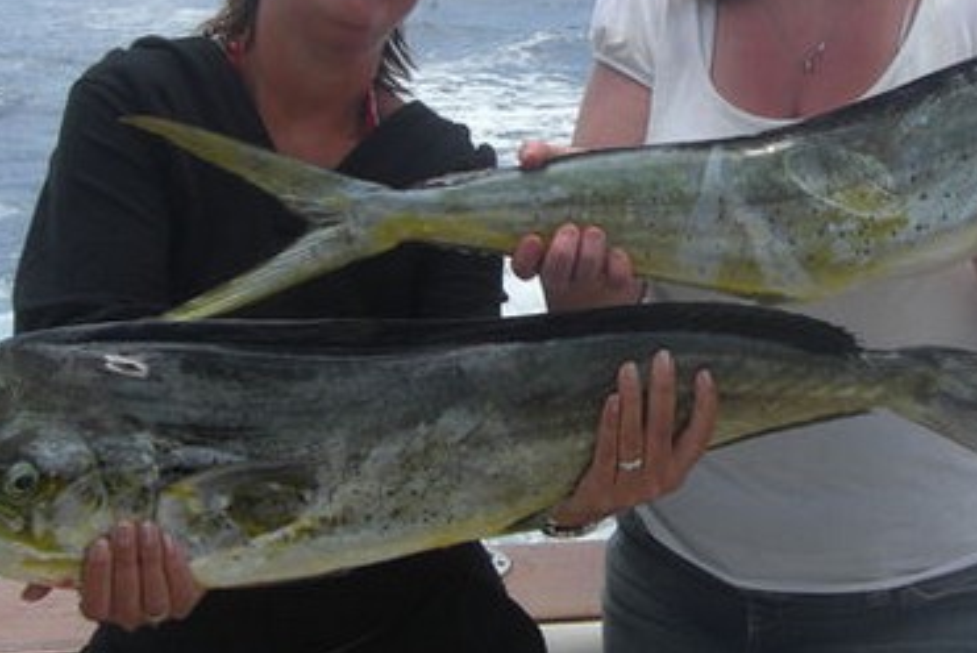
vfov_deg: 20.3
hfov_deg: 29.6
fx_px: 1820
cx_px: 727
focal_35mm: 67
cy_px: 200
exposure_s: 1/800
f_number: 4
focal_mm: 7.9
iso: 80
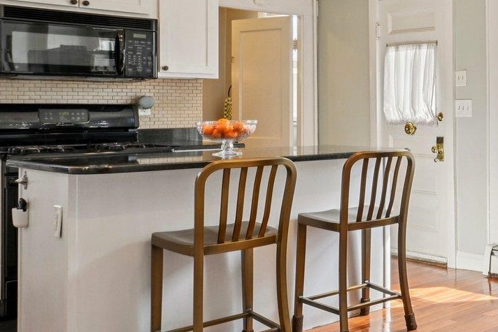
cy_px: 105
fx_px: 636
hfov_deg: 30.7
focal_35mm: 46
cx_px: 687
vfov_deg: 29.0
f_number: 8
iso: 400
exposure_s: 1/60
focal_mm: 16
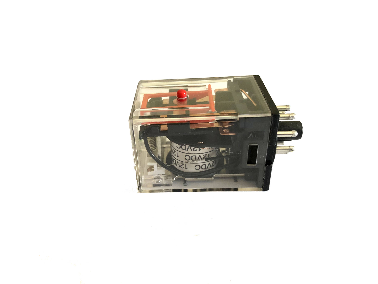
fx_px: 306
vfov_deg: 49.7
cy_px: 142
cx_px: 189
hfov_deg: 63.4
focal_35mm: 28
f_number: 1.8
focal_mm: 3.99
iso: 80
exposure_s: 1/17
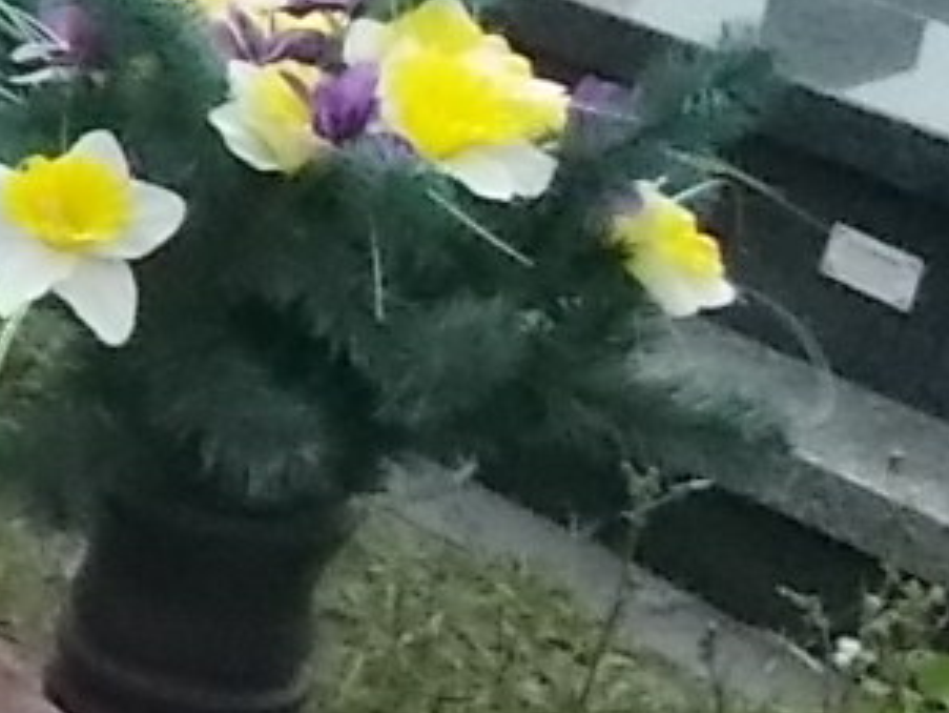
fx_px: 3785
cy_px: -63
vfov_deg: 10.6
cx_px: -1548
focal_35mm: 138
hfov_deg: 11.2
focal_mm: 4.6
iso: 400
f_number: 8
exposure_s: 1/400
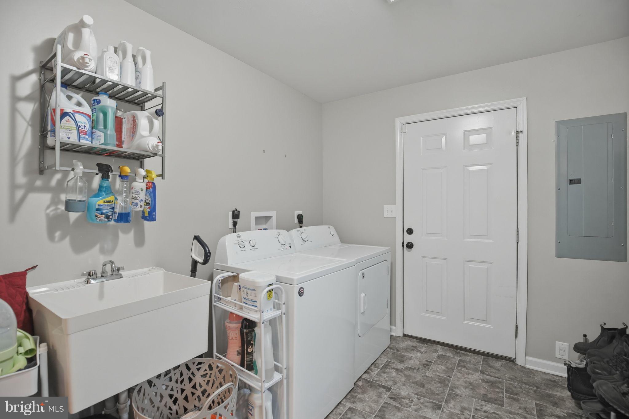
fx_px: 280
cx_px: 314
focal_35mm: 16
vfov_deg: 73.8
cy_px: 210
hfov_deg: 96.7
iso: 1250
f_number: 5
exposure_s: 1/50
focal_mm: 16
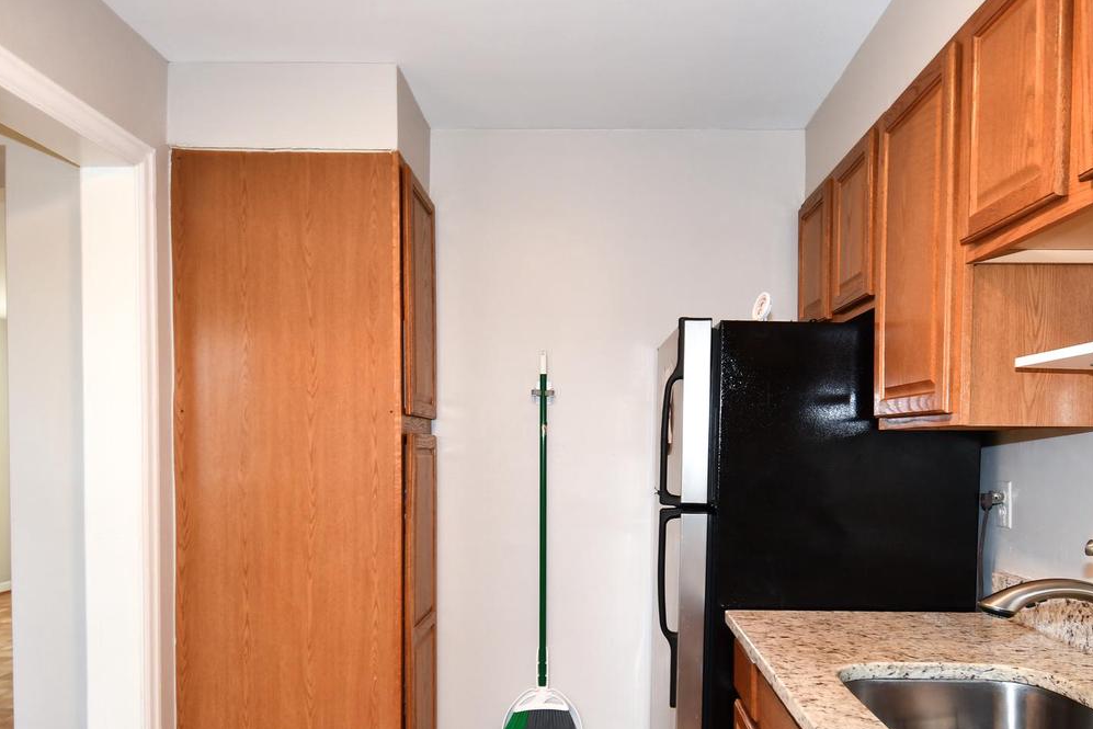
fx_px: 789
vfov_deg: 48.1
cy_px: 524
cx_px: 659
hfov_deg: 68.7
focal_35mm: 26
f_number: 4
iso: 450
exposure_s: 1/60
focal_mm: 12
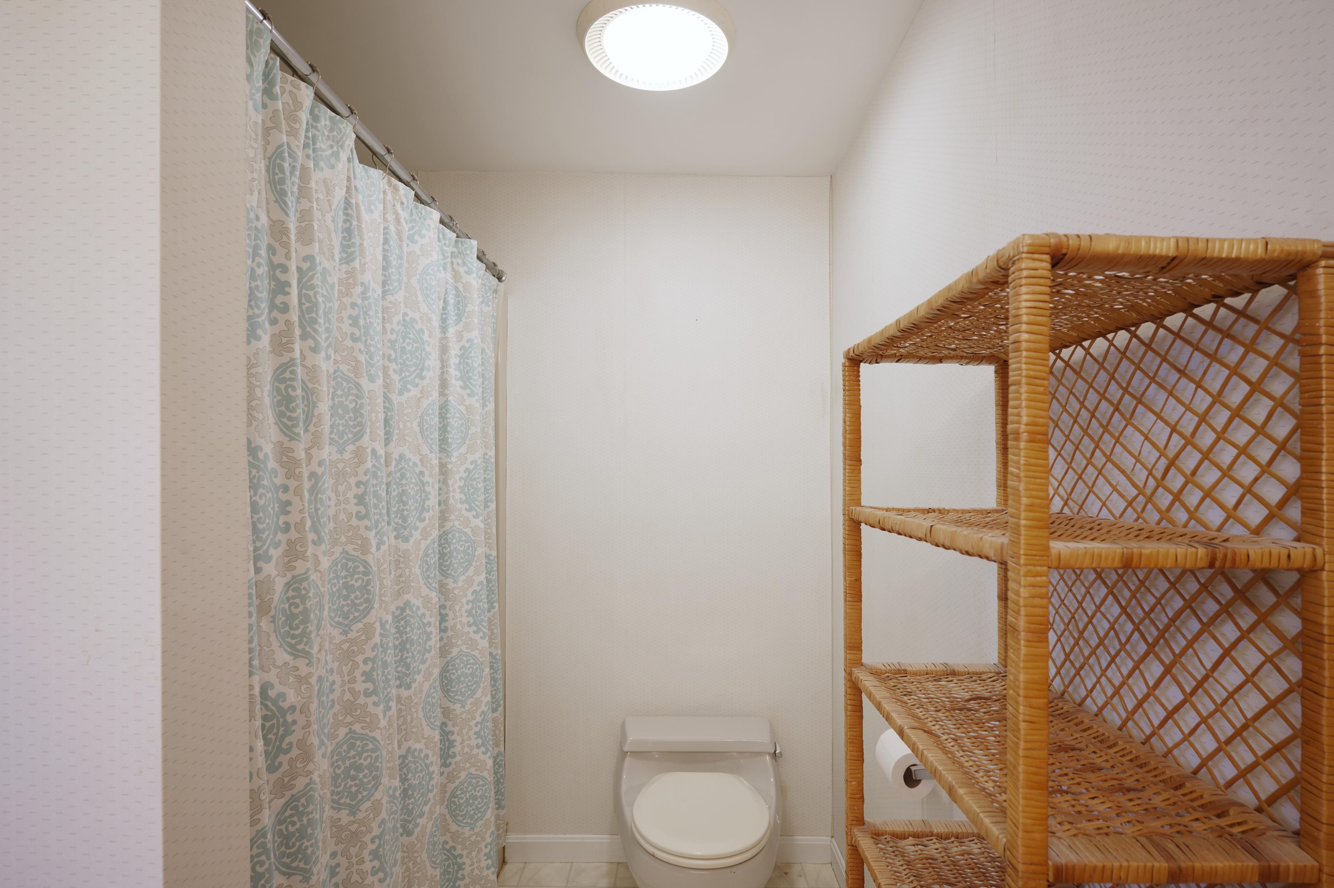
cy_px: 461
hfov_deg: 90.0
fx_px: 667
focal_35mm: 18
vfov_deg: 67.3
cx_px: 681
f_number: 7.1
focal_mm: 17
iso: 250
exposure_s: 1/2
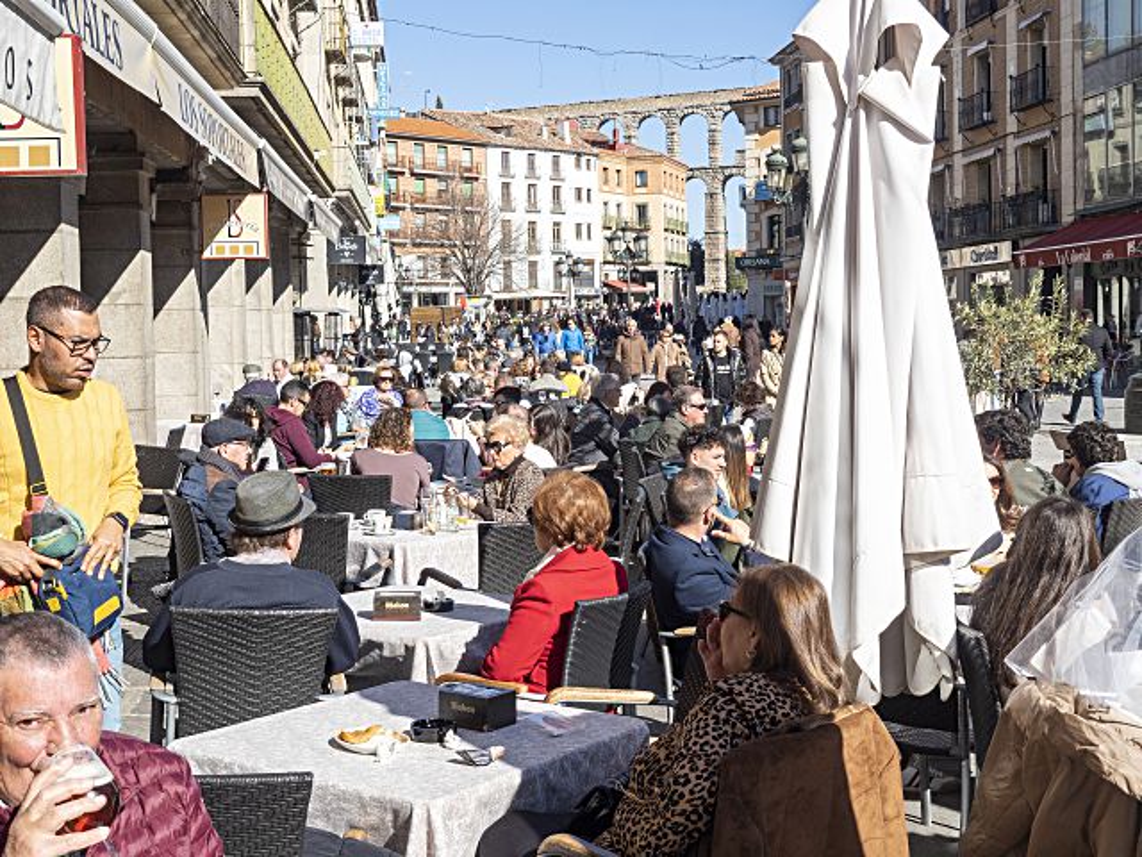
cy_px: 428
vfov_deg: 32.9
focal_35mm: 44
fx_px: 1452
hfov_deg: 42.9
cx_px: 571
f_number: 9
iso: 500
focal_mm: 22
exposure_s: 1/500
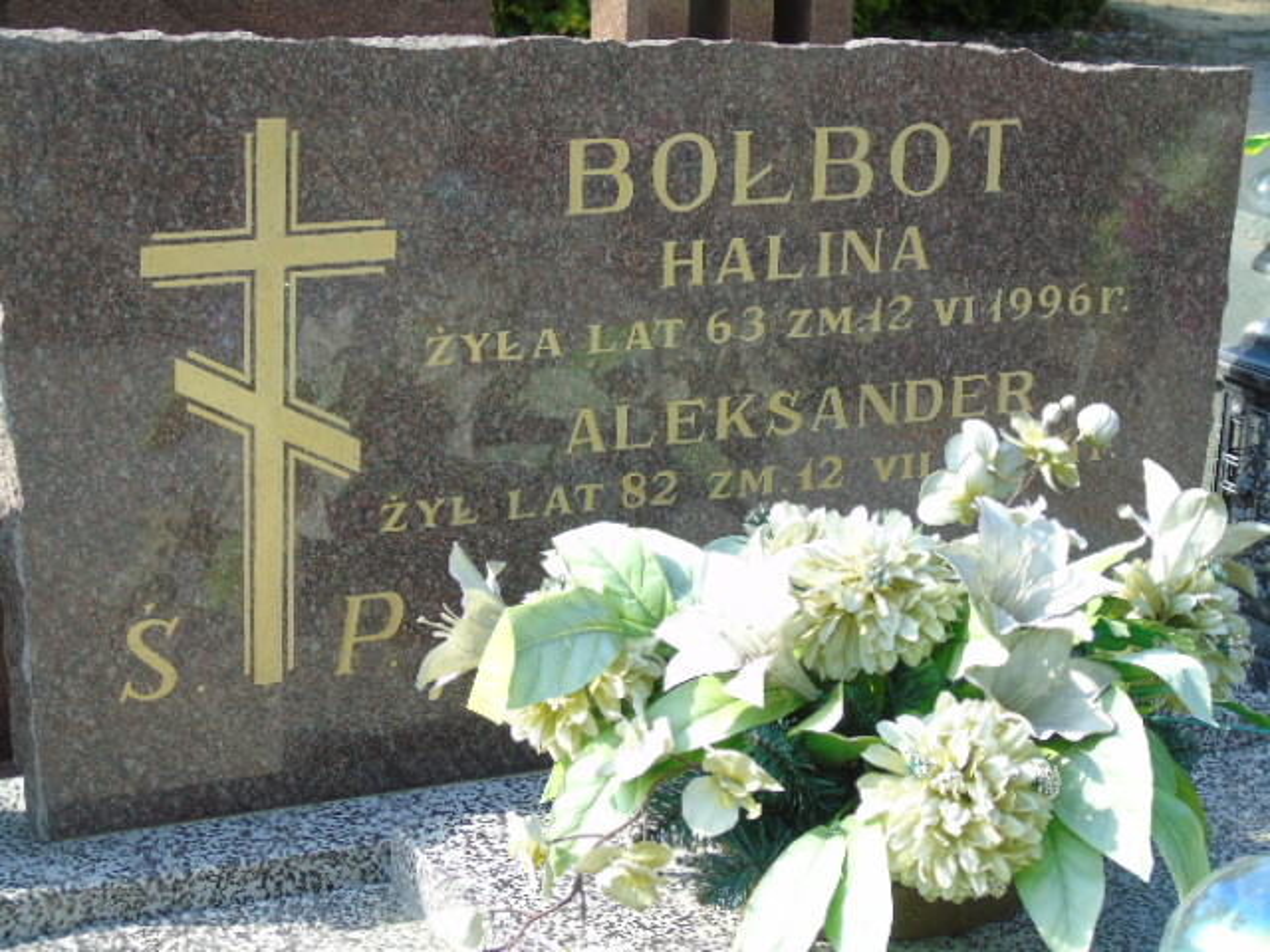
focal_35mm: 82
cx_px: 635
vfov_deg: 18.0
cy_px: 476
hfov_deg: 23.8
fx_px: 3008
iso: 80
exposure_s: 1/200
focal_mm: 15
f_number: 4.1
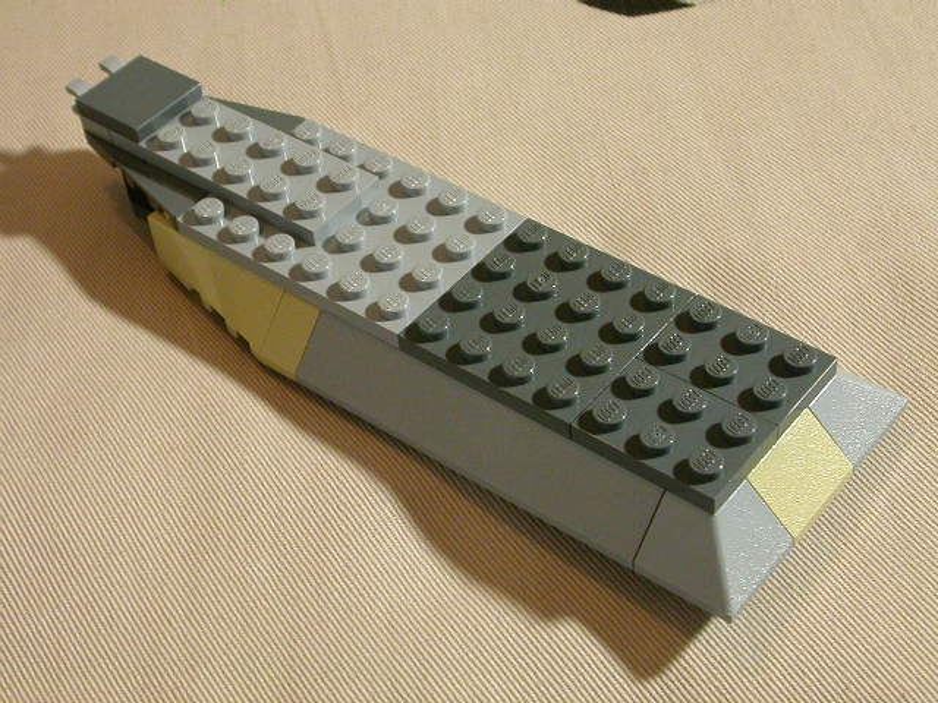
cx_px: 469
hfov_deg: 30.3
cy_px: 352
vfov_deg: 22.9
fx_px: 1734
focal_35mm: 64
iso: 400
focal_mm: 9.7
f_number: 3.5
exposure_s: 1/14.5
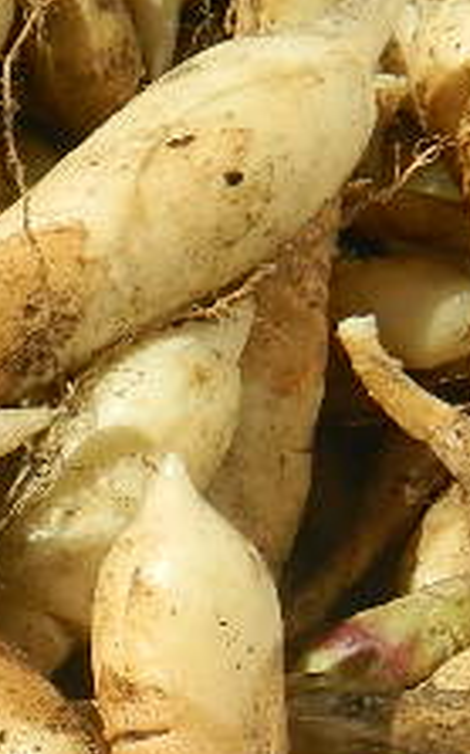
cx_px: -730
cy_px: 967
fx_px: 4107
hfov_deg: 6.2
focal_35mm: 200
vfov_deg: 10.3
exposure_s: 1/160
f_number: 9.8
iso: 80
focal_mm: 7.3
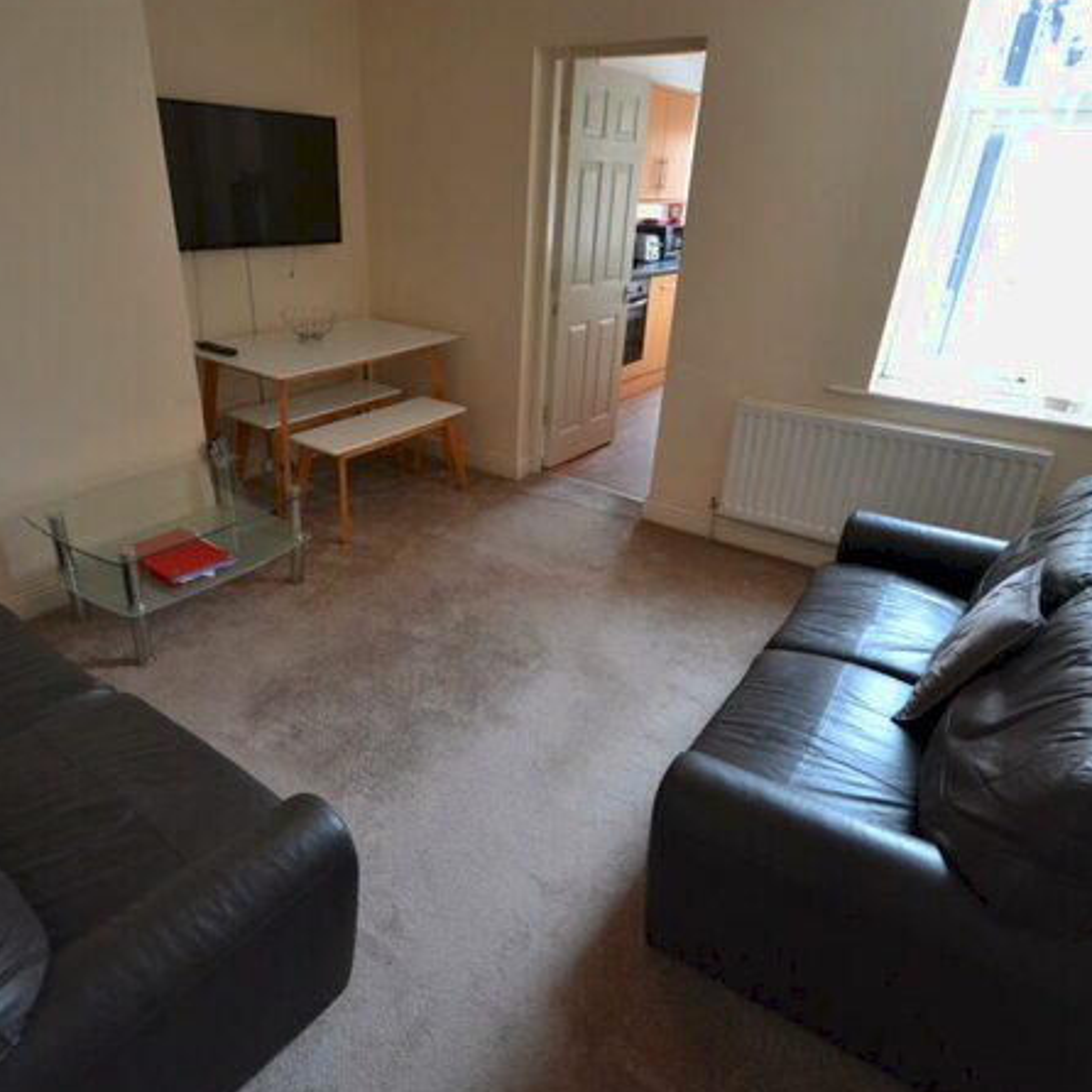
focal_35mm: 20
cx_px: 524
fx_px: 714
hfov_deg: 74.8
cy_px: 540
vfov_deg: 74.8
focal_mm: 10
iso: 720
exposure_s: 1/60
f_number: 4
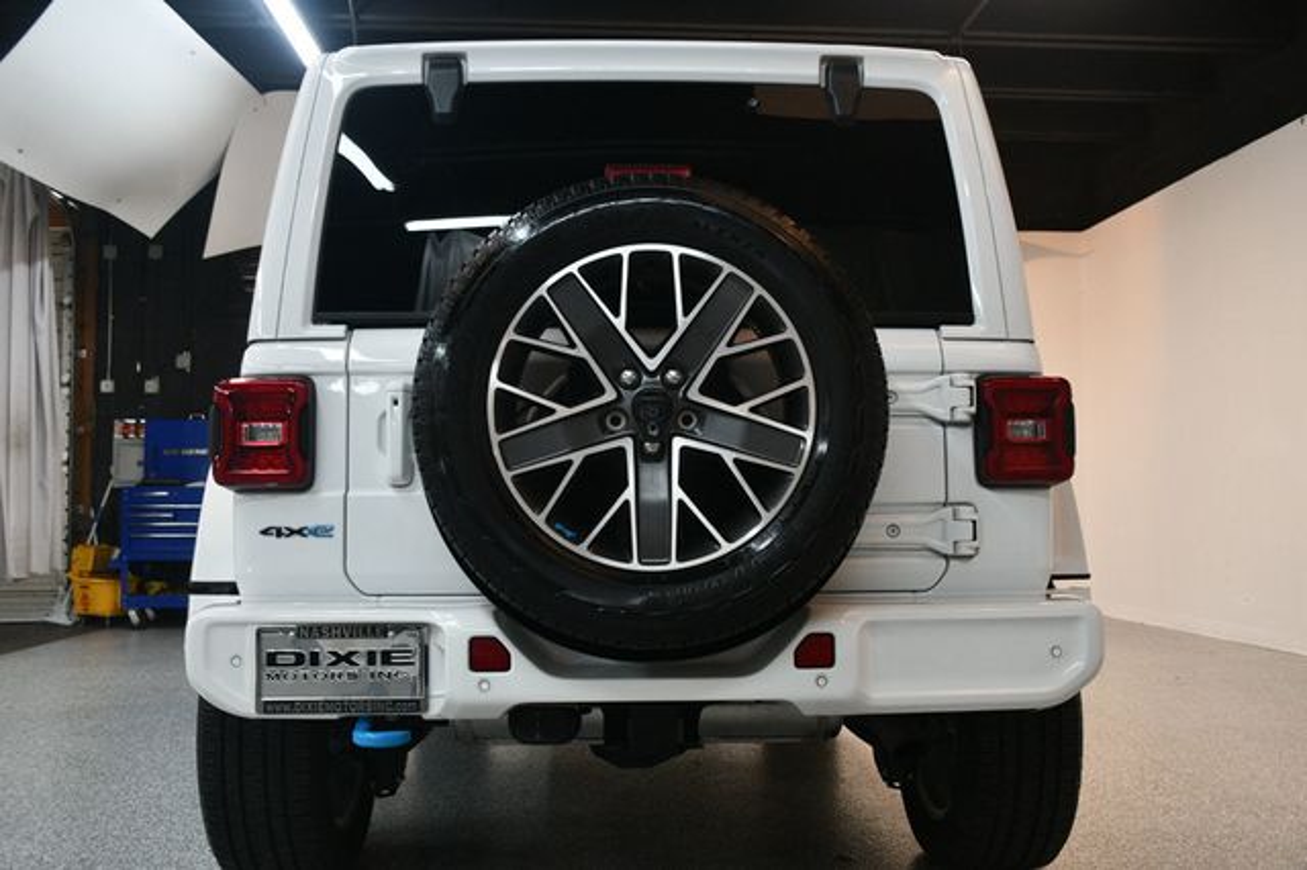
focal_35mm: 34
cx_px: 654
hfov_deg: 55.8
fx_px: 1234
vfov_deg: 38.8
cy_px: 435
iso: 1250
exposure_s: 1/125
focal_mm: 23
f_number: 3.8
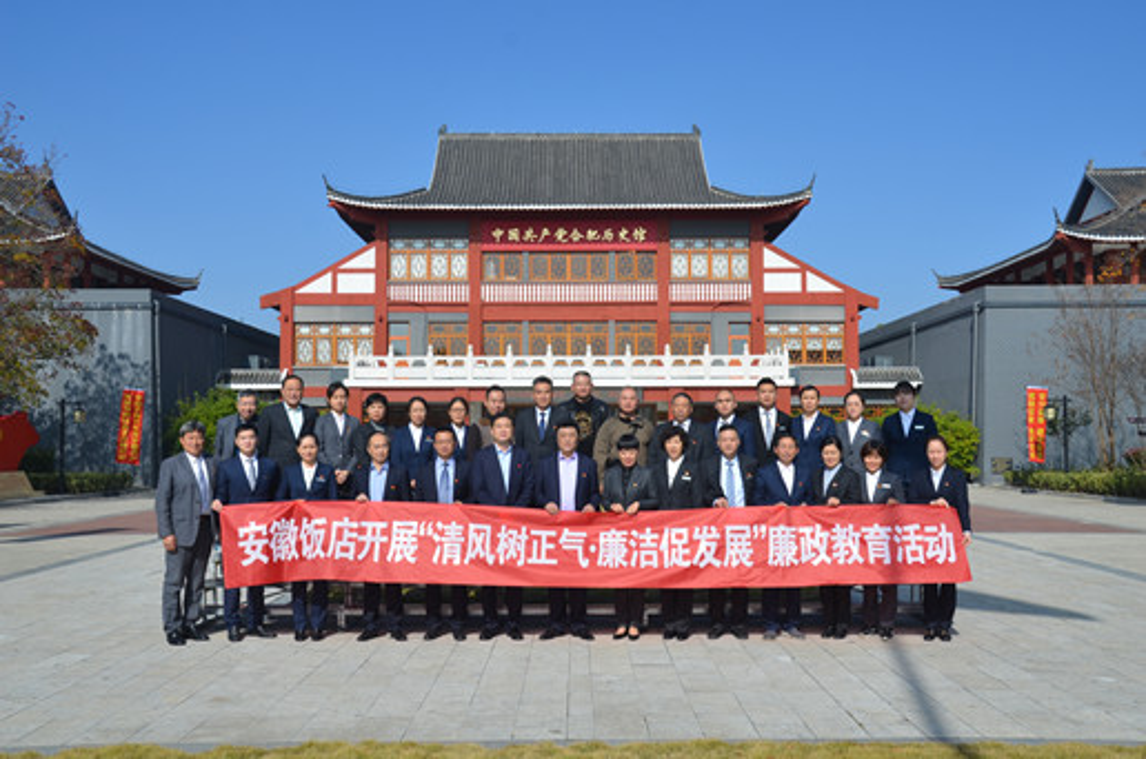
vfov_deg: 35.4
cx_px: 573
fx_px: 1192
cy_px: 380
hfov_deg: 51.4
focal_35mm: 38
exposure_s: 1/250
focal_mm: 25
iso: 100
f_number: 8
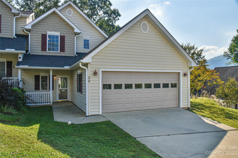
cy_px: 79
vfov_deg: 53.1
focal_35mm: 24
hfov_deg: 73.7
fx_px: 159
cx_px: 119
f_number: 10
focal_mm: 24
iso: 1600
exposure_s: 1/400
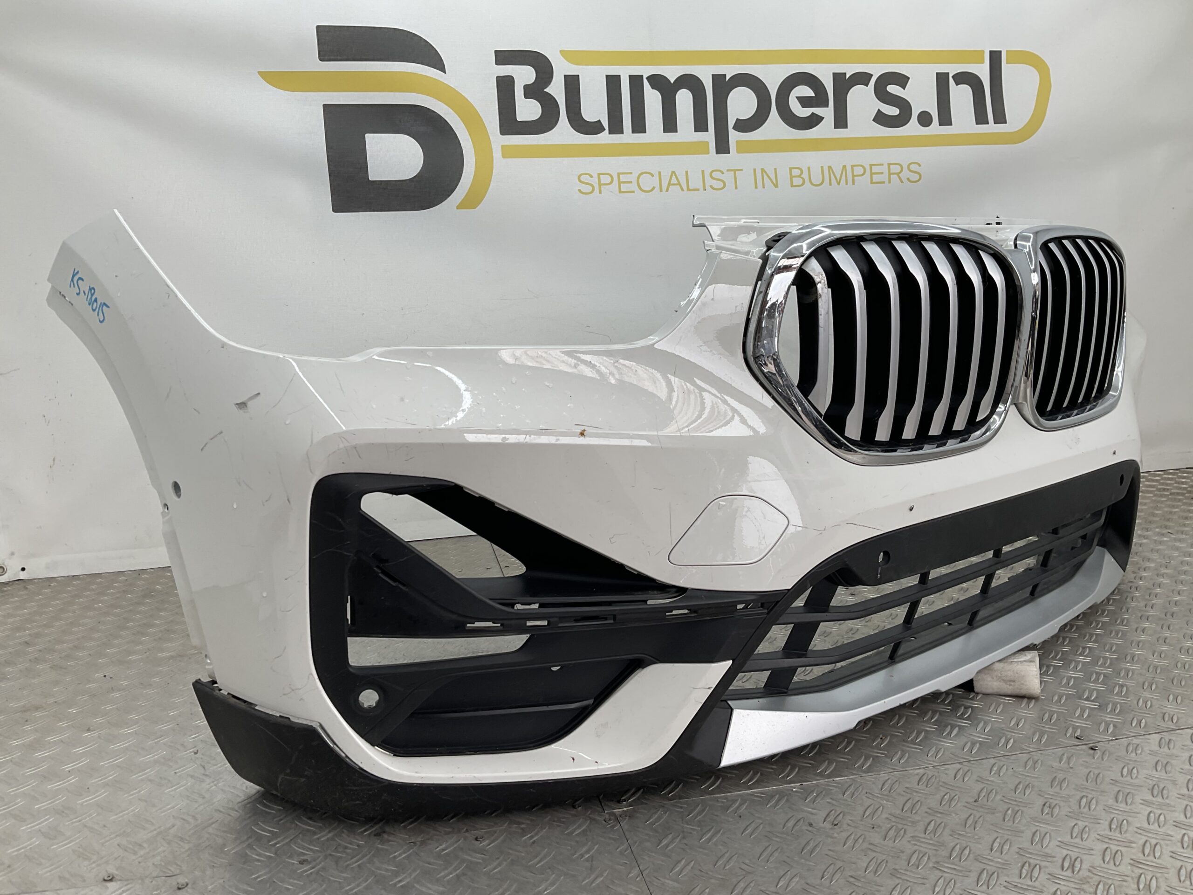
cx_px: 596
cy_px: 448
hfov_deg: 61.7
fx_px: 999
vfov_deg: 48.2
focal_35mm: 29
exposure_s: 1/121
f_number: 1.8
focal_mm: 3
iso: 16
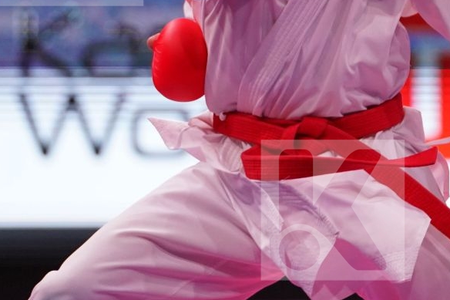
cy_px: -64
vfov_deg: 3.0
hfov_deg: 4.6
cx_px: 333
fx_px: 5623
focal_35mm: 450
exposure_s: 1/1000
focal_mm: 146
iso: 2500
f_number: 2.8
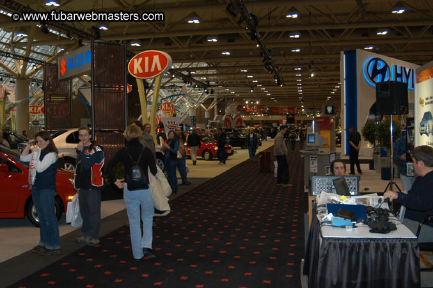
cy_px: 144
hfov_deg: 53.2
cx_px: 216
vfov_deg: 36.8
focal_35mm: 36
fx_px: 433
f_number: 5
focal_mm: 24
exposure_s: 1/60
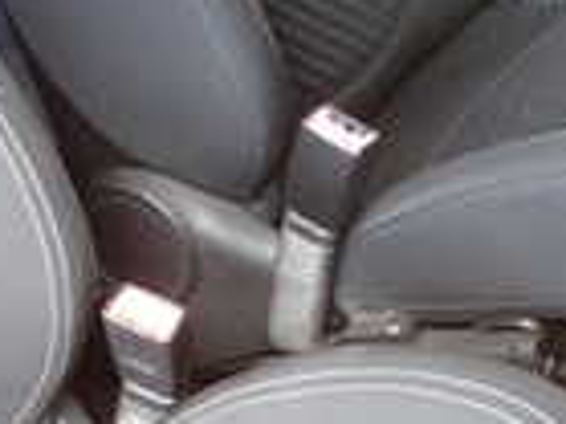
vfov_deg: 13.3
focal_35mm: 108
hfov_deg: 17.3
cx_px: -138
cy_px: 510
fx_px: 1764
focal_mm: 4.5
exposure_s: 1/60
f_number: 2
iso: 200
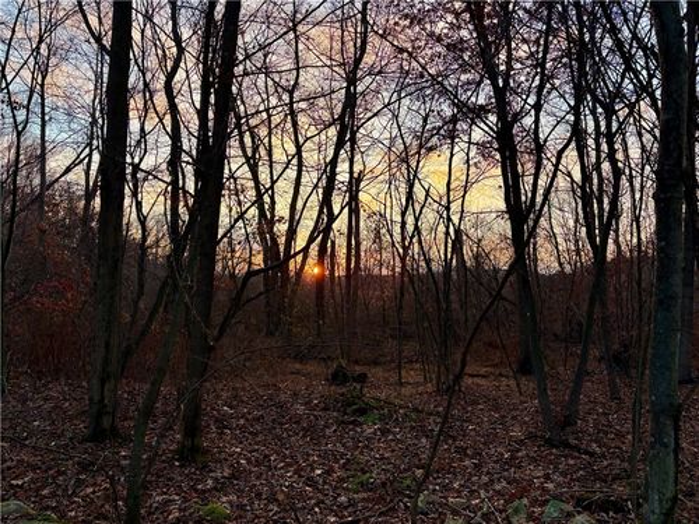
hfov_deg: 67.3
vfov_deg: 53.1
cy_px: 262
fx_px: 525
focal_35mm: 26
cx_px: 350
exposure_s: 1/359
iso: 50
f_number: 1.6
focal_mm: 5.96
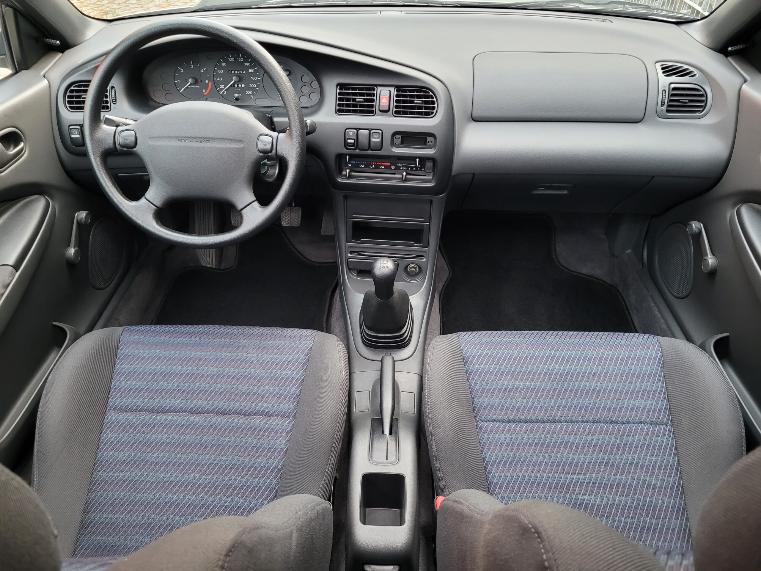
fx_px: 572
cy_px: 286
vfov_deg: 53.1
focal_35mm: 26
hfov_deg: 67.3
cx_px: 380
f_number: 1.8
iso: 640
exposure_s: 1/33
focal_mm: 5.4
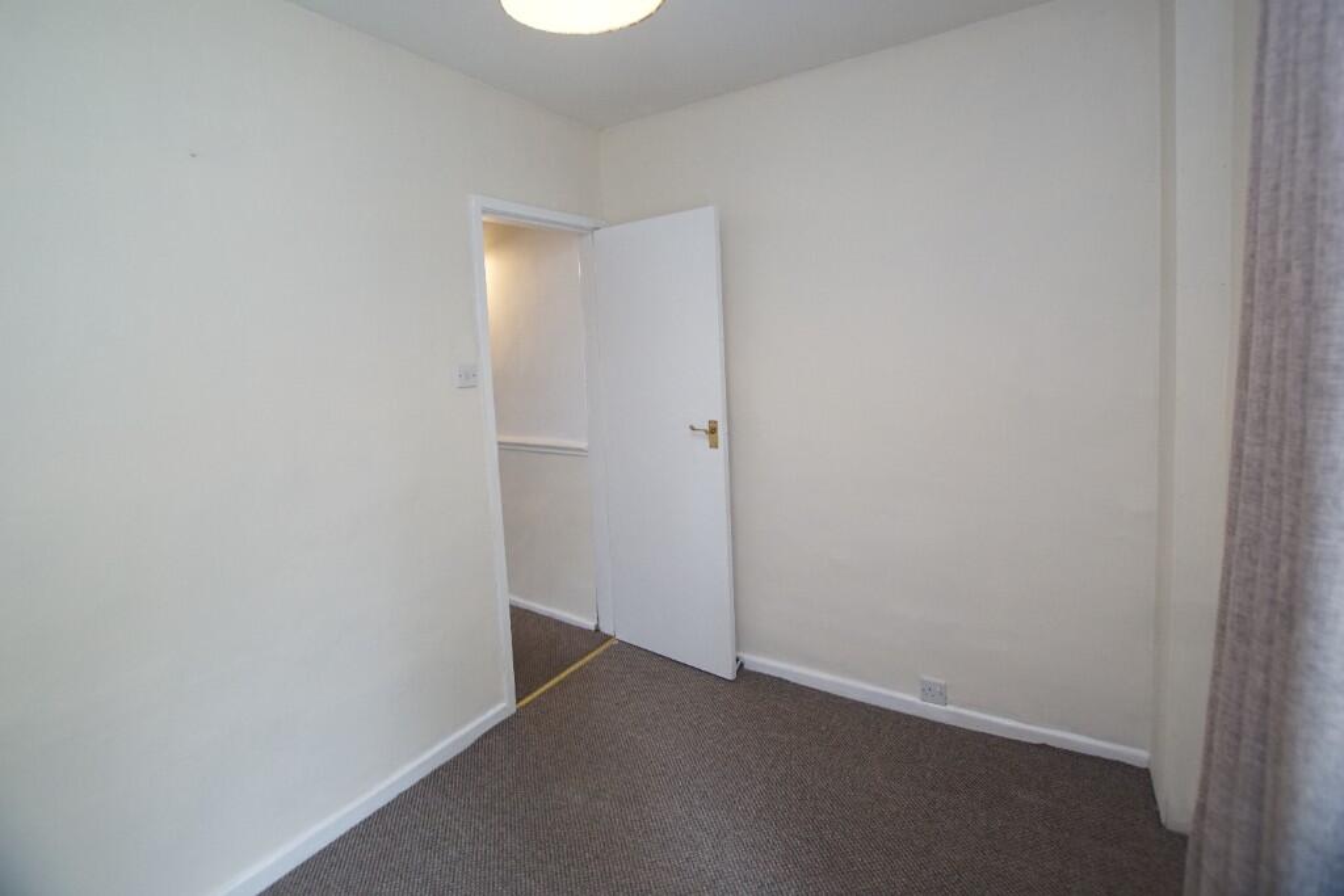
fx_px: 560
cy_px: 448
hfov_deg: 100.4
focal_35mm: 15
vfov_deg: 77.3
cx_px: 672
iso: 1250
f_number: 4
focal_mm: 10
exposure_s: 1/160
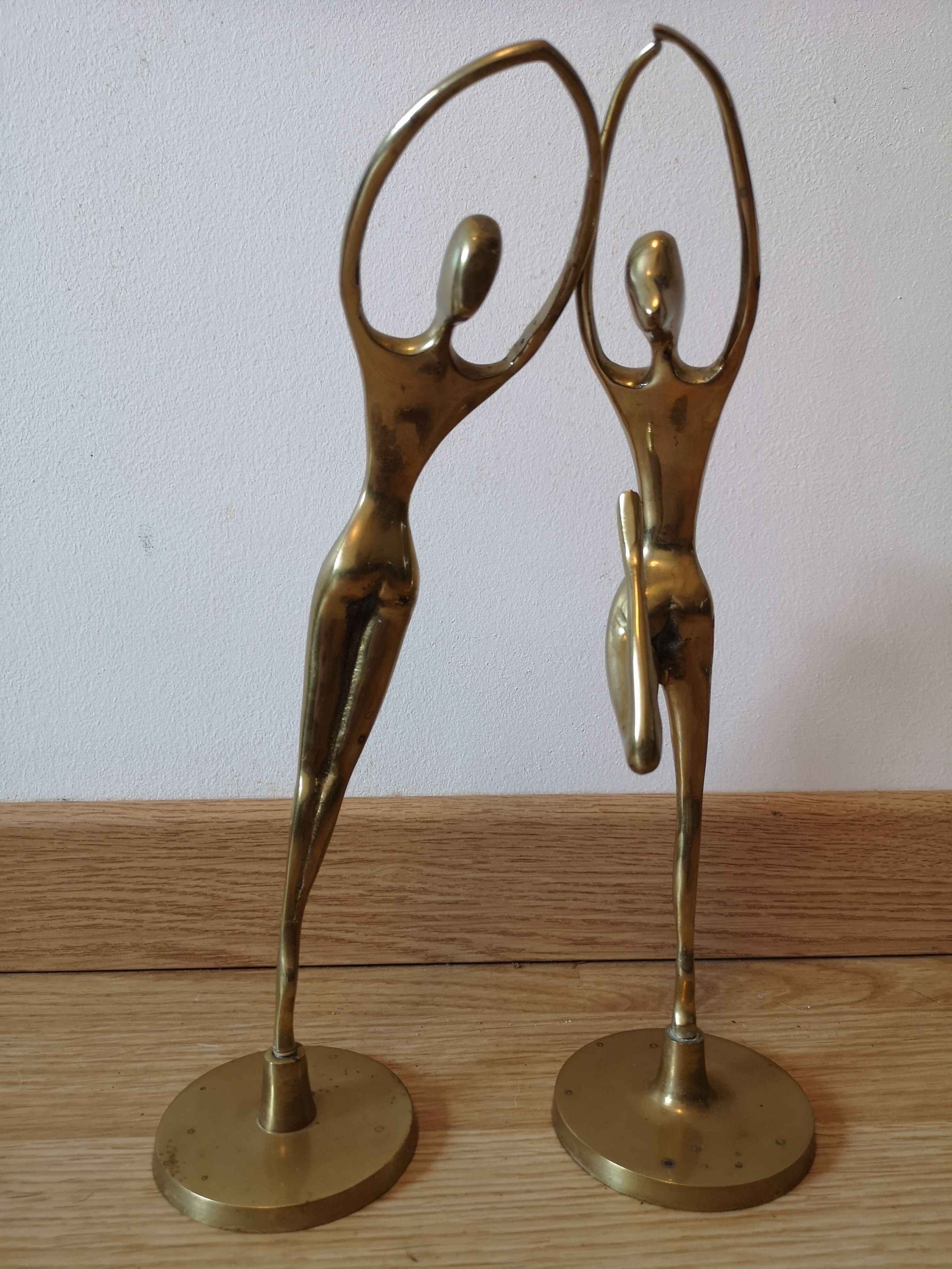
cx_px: 476
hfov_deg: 51.4
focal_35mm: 27
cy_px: 634
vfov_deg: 65.3
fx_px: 990
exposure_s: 1/33.3
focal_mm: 3.95
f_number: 1.8
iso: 200
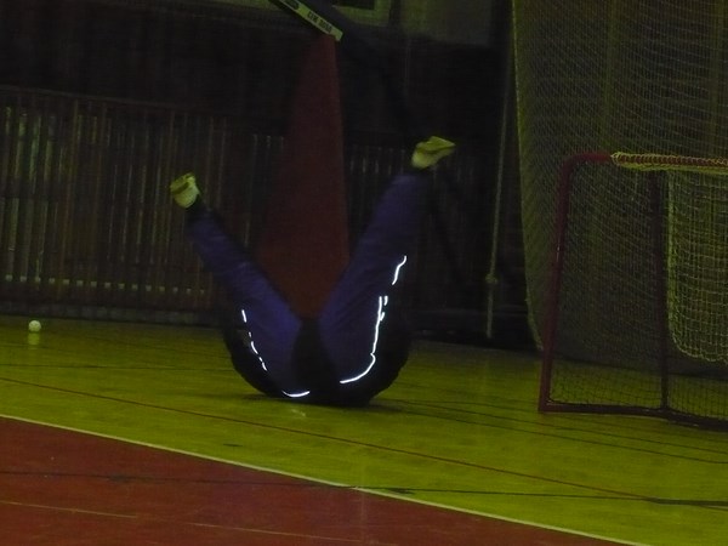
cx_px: 364
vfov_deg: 10.5
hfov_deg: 14.0
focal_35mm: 141
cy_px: 273
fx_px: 2965
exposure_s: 1/30
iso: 640
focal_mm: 17
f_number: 4.9
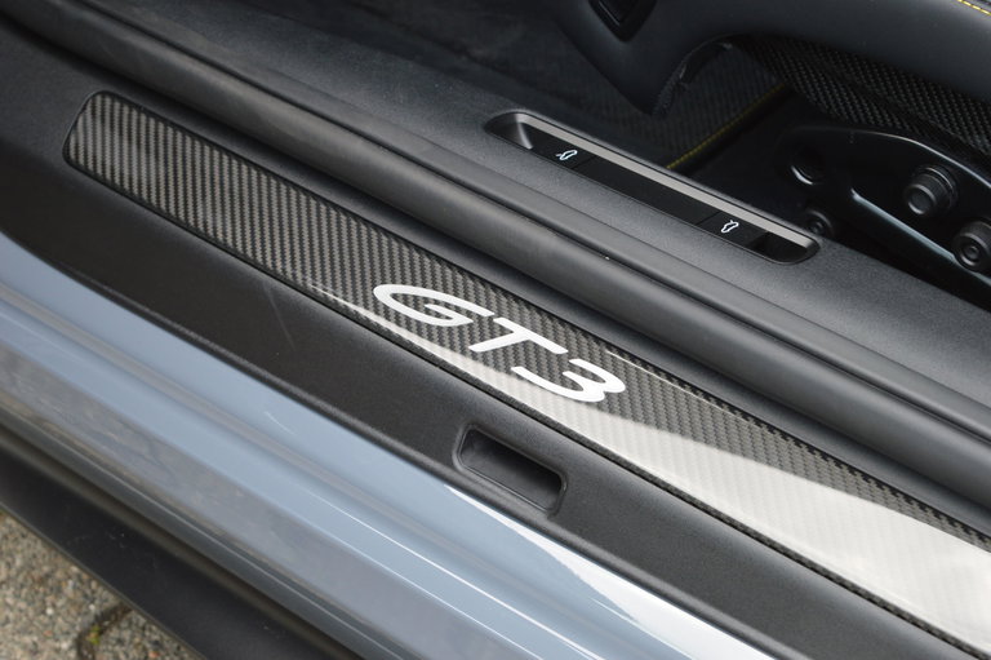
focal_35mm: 82
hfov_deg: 24.6
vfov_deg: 16.5
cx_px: 496
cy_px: 330
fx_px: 2270
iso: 400
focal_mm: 55
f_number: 5.6
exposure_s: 1/40
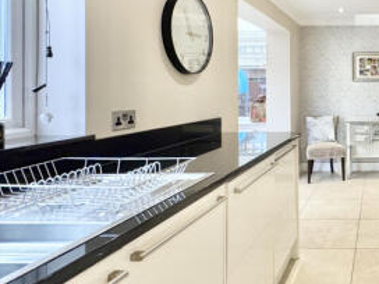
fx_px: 328
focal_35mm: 30
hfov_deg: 50.1
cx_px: 369
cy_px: 88
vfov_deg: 45.9
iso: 250
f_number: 2.2
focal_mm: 2.22
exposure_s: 1/100
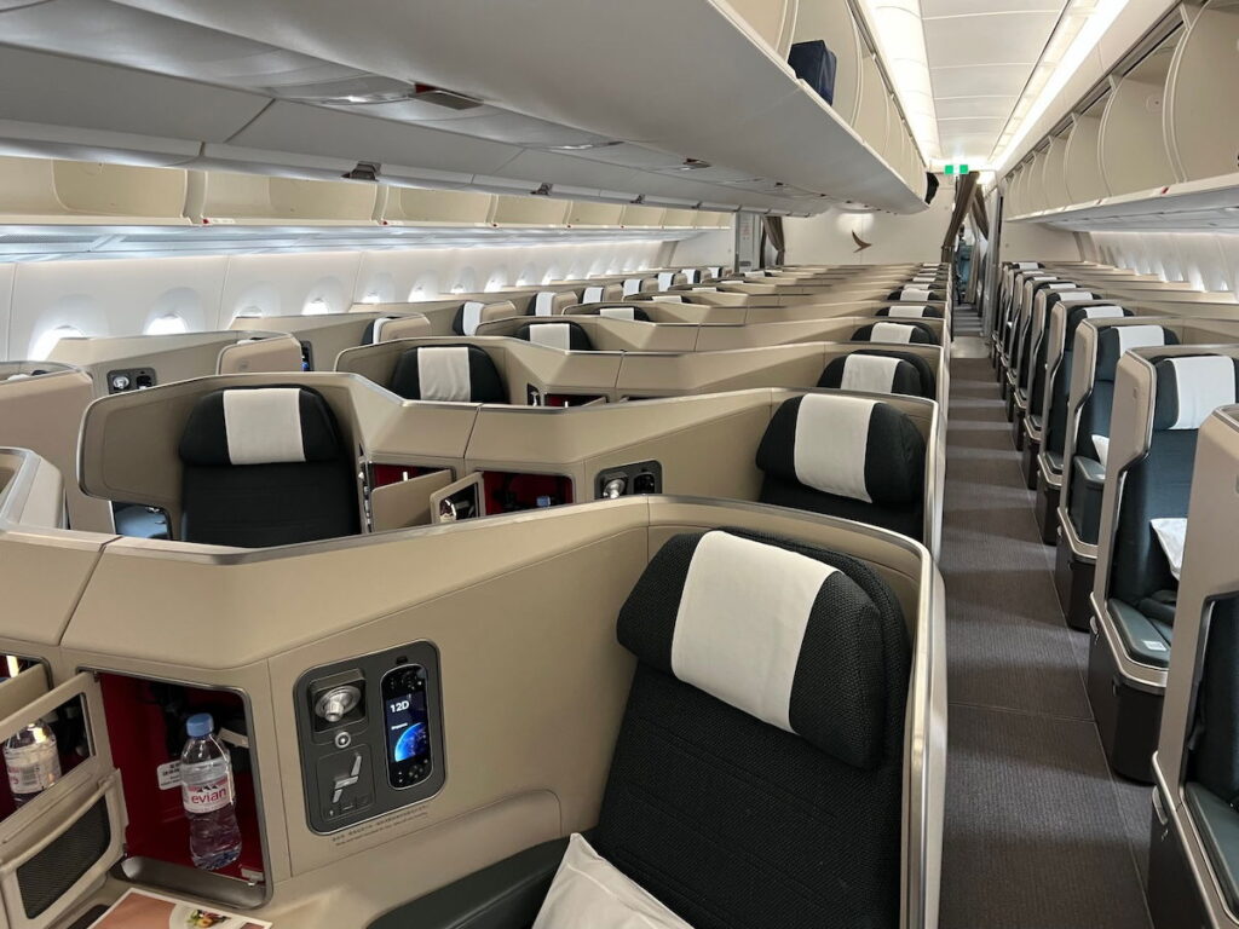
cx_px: 620
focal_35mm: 26
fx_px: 931
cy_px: 464
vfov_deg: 53.1
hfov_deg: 67.3
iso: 200
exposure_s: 1/54
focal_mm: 5.7
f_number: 1.5
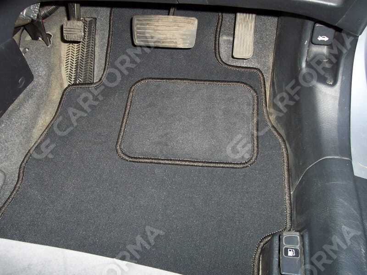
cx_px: 184
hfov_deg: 50.1
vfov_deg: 38.7
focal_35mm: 37
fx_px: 392
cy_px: 138
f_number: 2.8
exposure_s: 1/60
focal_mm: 5.6
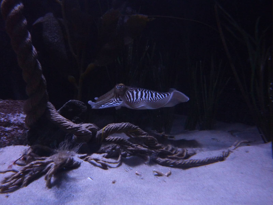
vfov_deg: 48.2
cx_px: 136
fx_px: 229
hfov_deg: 61.7
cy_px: 102
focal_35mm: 29
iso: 400
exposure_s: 1/8
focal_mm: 4.7
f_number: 3.4
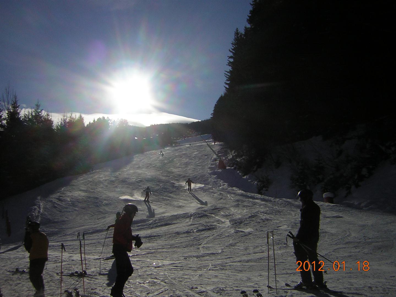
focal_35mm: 36
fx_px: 412
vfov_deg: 39.7
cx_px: 198
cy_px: 148
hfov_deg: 51.3
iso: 50
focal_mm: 4.7
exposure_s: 1/2451
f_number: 5.2
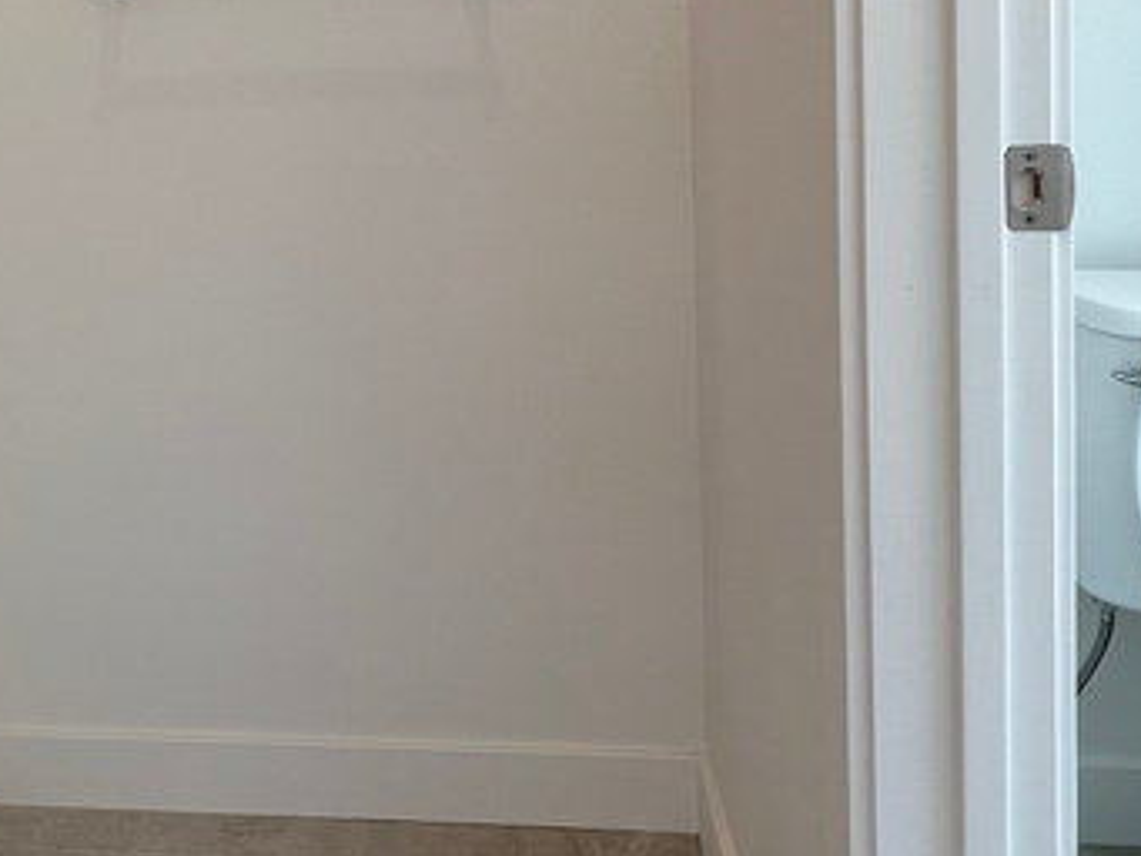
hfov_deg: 46.6
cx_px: 325
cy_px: 117
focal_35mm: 39
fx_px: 1286
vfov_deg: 35.1
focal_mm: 1.57
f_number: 1.8
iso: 32
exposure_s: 1/141
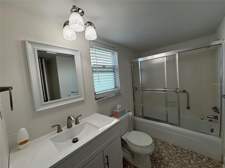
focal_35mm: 14
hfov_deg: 102.1
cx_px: 112
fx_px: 91
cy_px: 84
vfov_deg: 85.7
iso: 80
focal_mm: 2.22
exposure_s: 1/132
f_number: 2.2
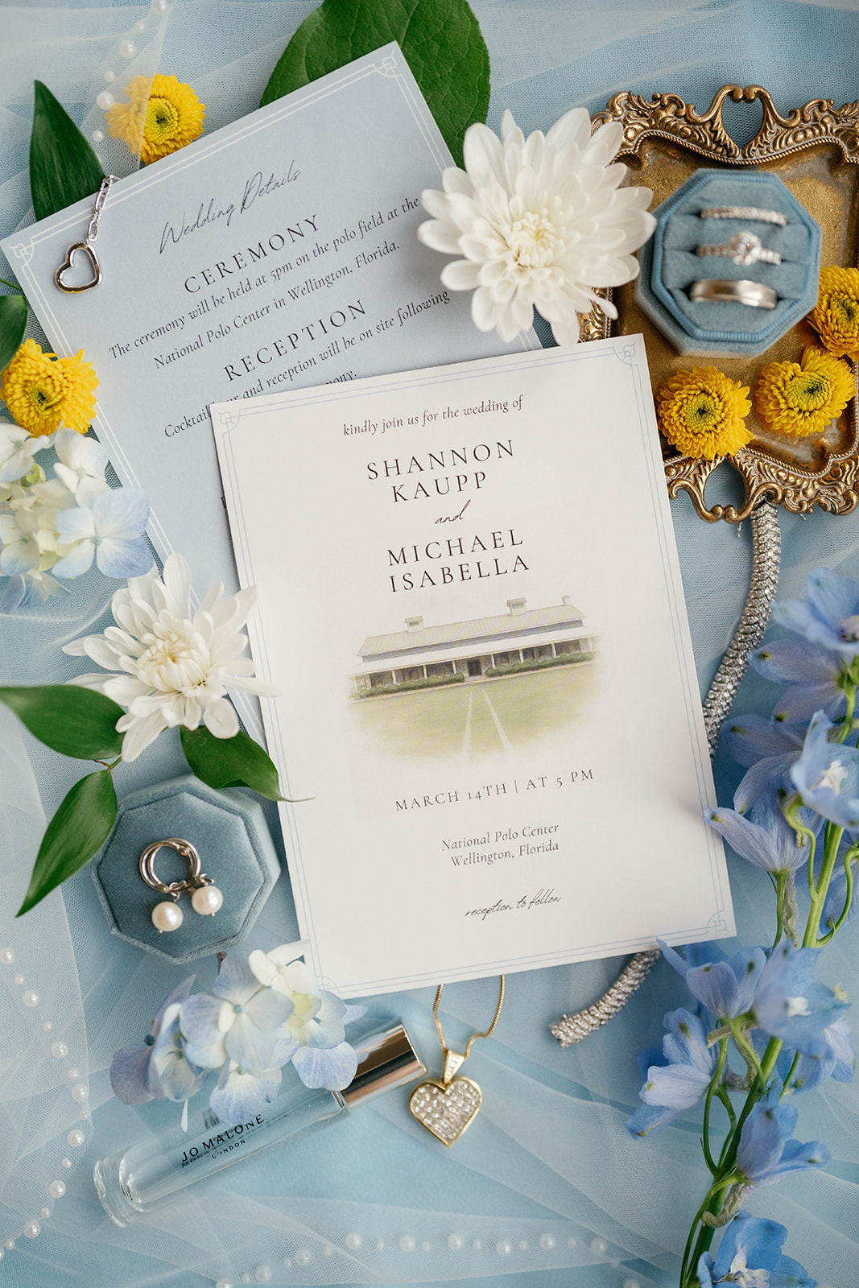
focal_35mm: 50
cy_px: 644
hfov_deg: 27.0
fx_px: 1789
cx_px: 430
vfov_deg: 39.6
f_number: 2
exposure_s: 1/1000
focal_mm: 50
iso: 800
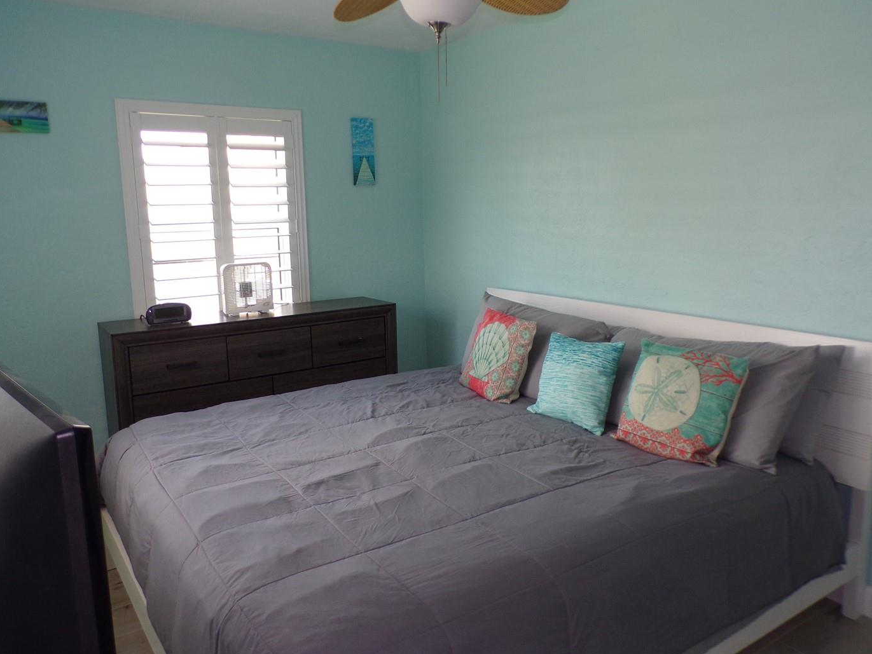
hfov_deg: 63.4
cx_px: 445
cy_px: 305
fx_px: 706
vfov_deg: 49.7
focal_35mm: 28
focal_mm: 4.3
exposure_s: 1/45
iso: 80
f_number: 3
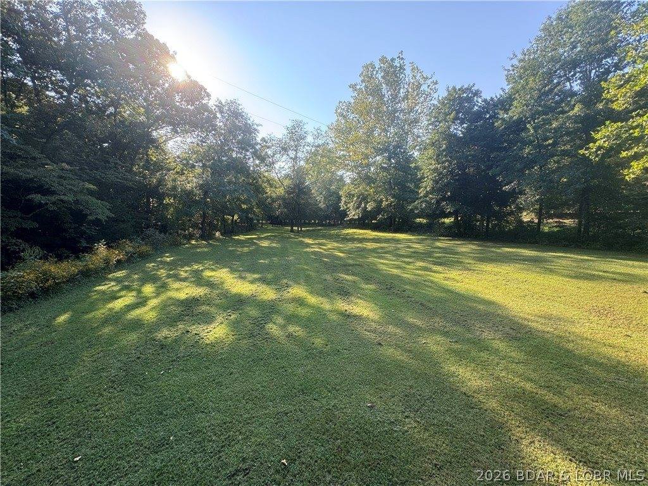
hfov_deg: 102.1
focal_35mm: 14
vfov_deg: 85.7
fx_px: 262
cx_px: 324
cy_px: 243
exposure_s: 1/247
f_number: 2.2
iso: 40
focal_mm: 2.22
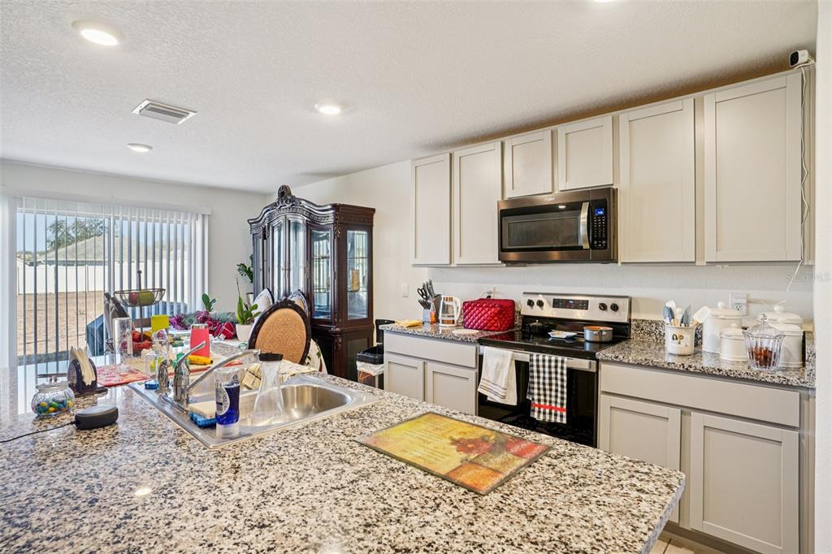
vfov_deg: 67.3
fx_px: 416
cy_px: 277
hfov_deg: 90.0
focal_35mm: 18
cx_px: 416
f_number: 9
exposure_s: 1/2
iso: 100
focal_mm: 18
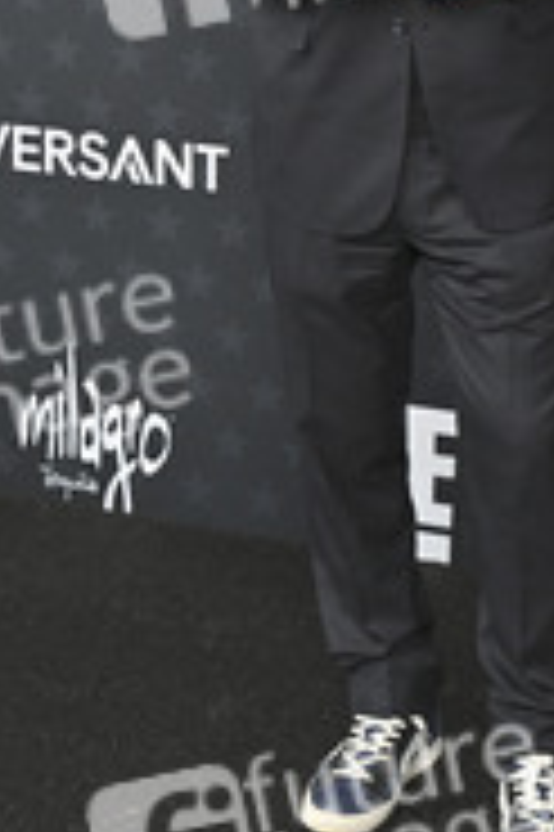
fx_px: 1850
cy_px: 157
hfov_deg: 16.9
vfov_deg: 24.9
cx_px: 450
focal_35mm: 80
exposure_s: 1/320
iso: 1250
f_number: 5.6
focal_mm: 37
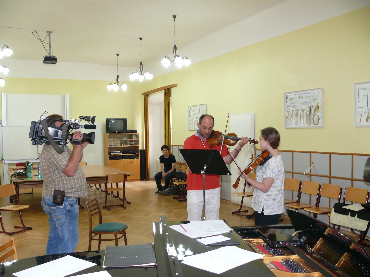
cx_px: 185
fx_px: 374
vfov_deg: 40.7
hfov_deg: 52.6
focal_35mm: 35
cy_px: 138
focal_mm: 7.4
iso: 200
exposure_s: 1/40
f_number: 2.8
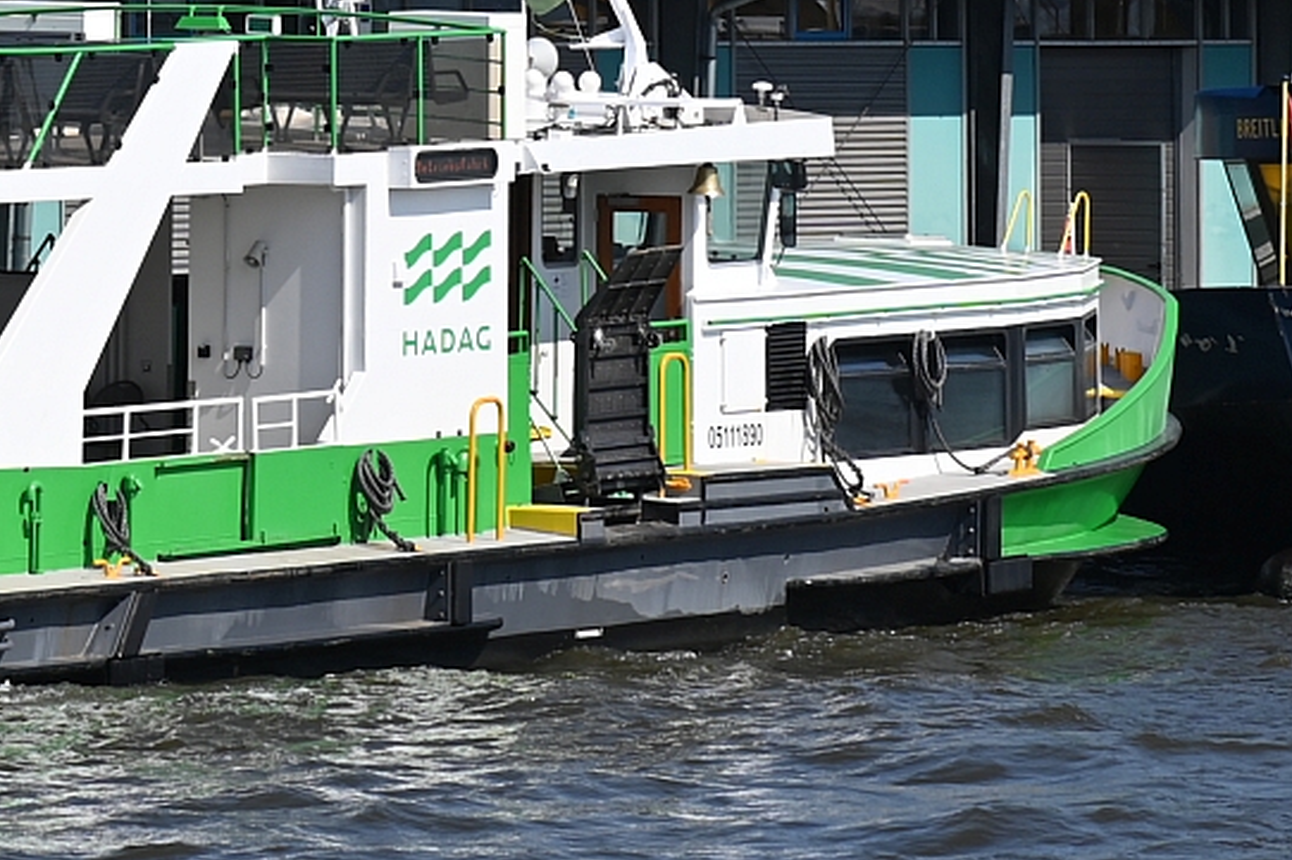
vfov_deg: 6.0
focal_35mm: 227
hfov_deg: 9.0
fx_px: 8144
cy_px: 228
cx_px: 188
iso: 100
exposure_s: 1/400
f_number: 7.1
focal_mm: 120
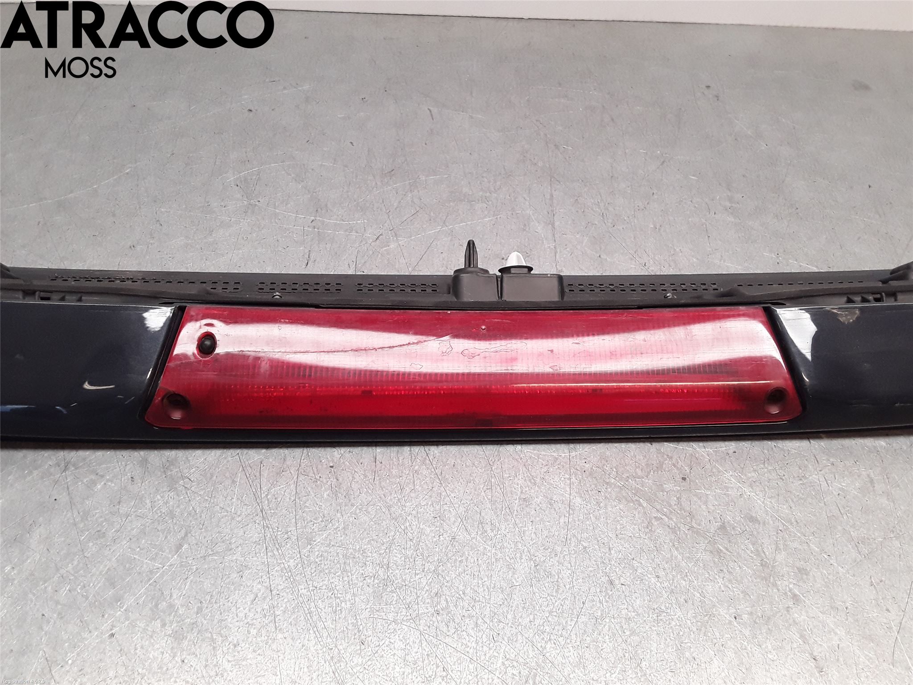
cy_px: 342
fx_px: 739
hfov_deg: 63.4
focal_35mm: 28
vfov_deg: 49.7
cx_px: 456
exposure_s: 1/120
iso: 100
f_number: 1.9
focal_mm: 2.91
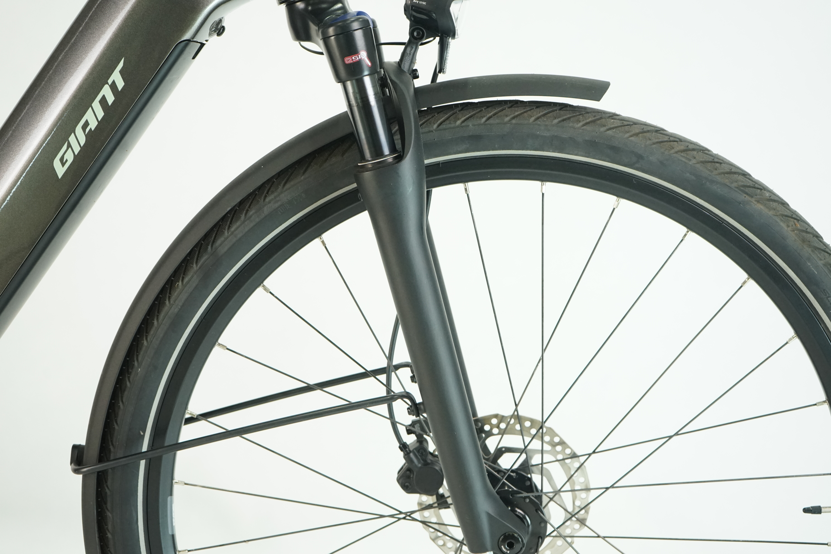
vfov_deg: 25.1
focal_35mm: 54
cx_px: 416
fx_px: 1246
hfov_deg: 36.9
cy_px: 277
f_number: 5.6
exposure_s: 1/200
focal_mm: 54
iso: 2500
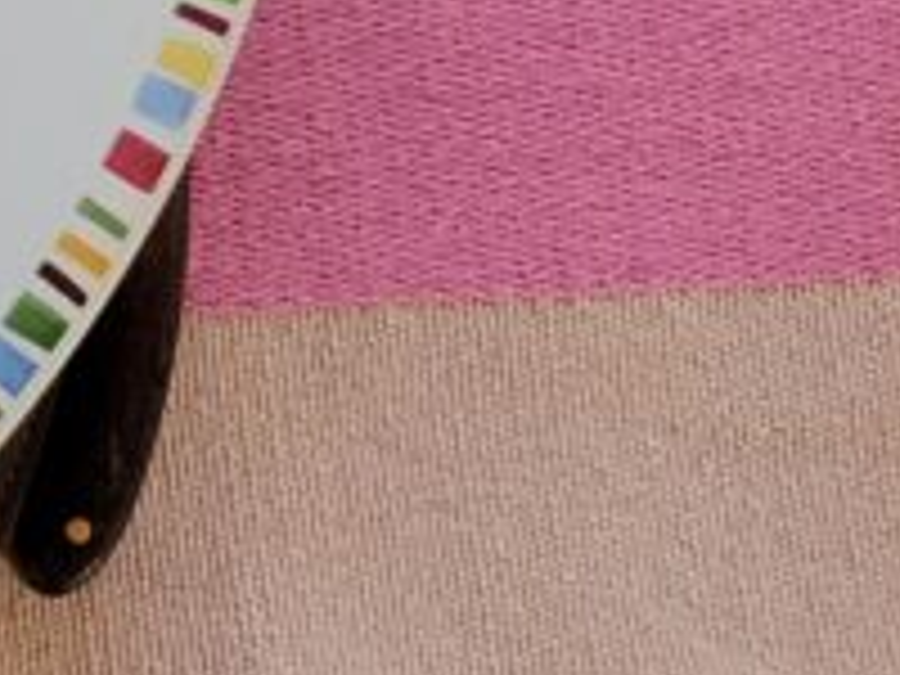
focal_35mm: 133
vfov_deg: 10.2
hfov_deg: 12.1
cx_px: -1206
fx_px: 3458
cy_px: -738
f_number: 1.8
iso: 250
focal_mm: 5.4
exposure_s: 1/100
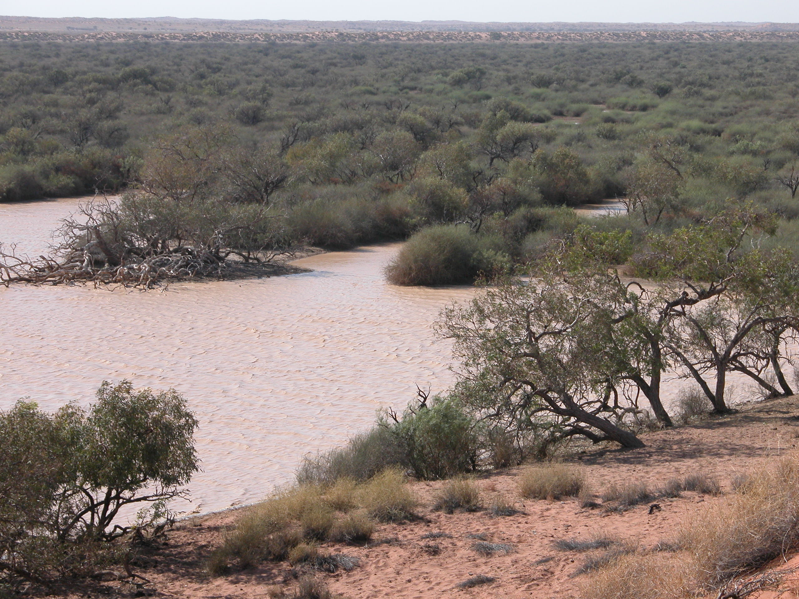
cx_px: 400
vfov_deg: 12.8
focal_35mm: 116
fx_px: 2677
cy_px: 300
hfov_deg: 17.0
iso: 100
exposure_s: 1/489
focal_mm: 29.5
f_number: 5.3
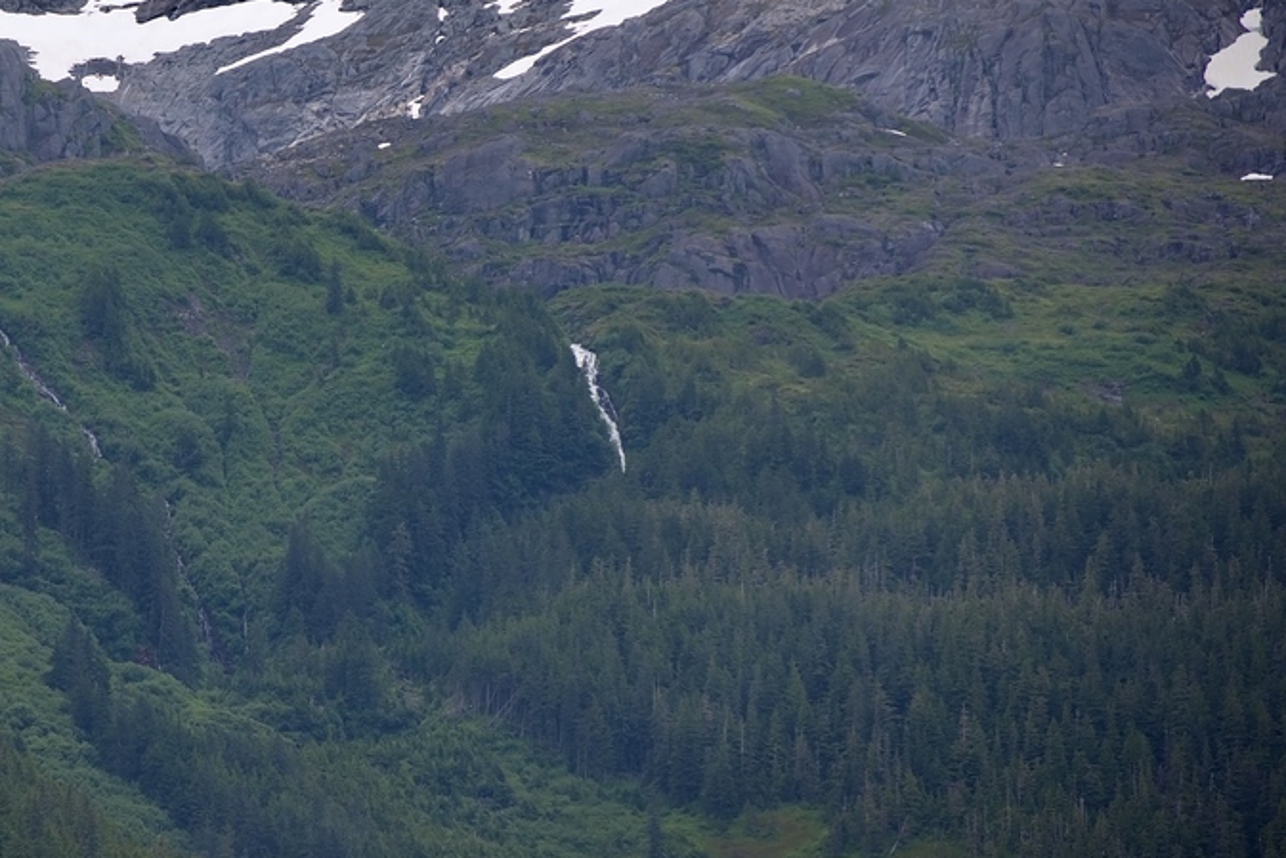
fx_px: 11218
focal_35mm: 314
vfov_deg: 4.4
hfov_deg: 6.5
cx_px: 153
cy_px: 275
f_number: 5
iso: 125
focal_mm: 165
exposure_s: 1/400
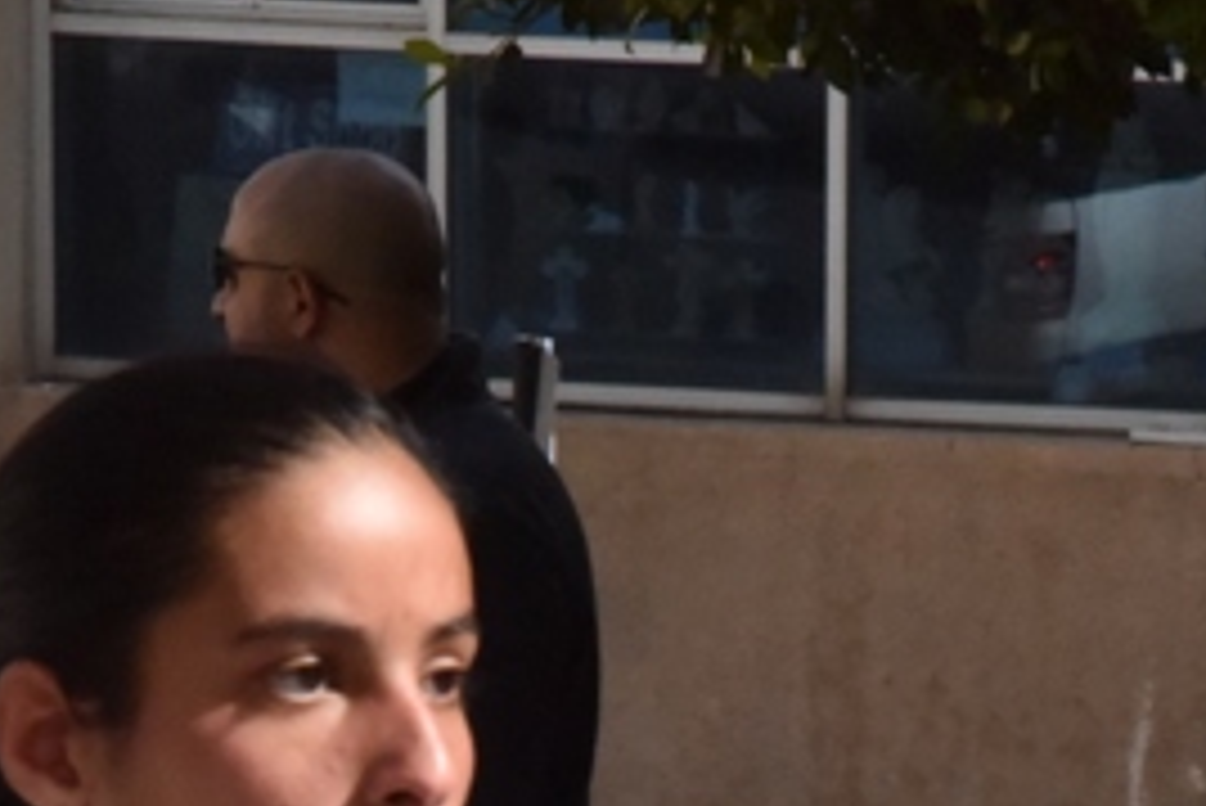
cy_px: 1173
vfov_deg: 3.0
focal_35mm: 458
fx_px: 15351
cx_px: 878
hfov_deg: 4.5
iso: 2500
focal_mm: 120
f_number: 20
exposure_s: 1/1600
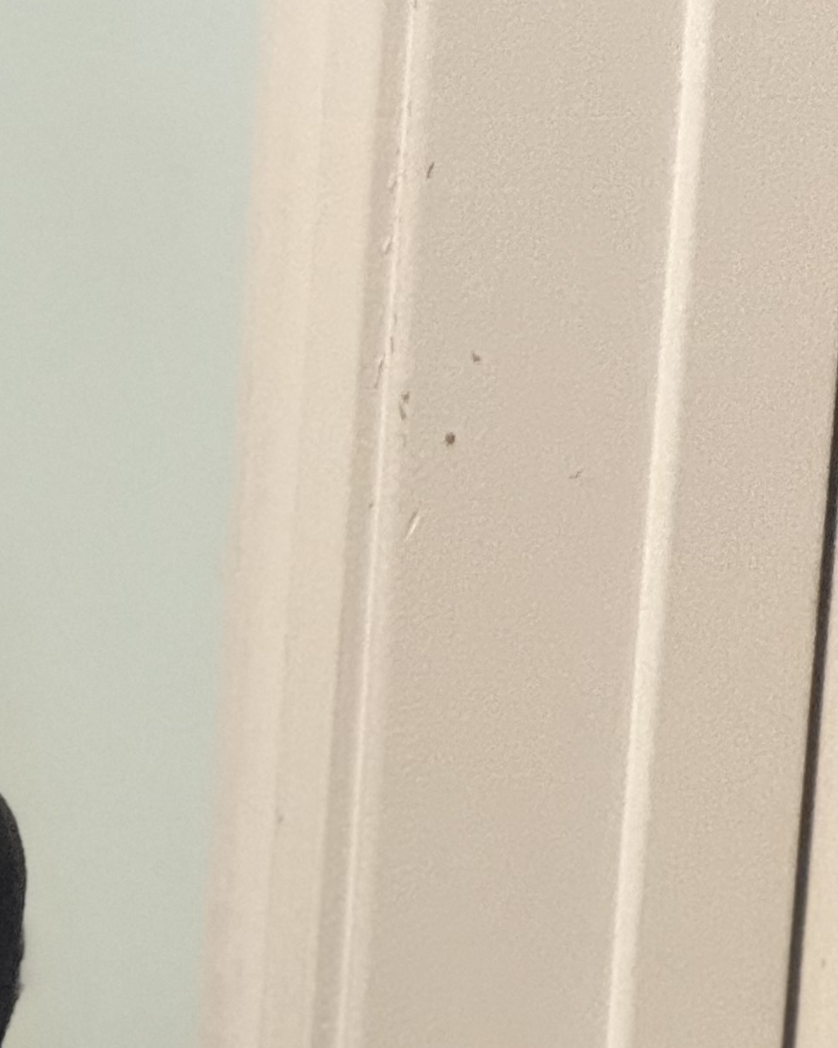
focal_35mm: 393
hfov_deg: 3.9
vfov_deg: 4.9
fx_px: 12188
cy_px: 1602
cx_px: -359
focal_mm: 15.66
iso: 640
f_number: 2.8
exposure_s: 1/60
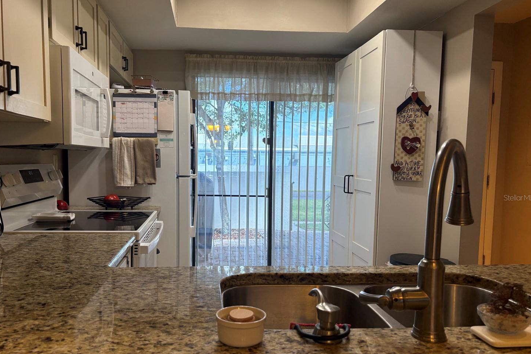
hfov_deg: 61.8
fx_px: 442
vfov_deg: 43.5
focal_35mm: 30
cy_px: 197
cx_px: 244
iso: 125
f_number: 1.6
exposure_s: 1/120
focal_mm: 5.96
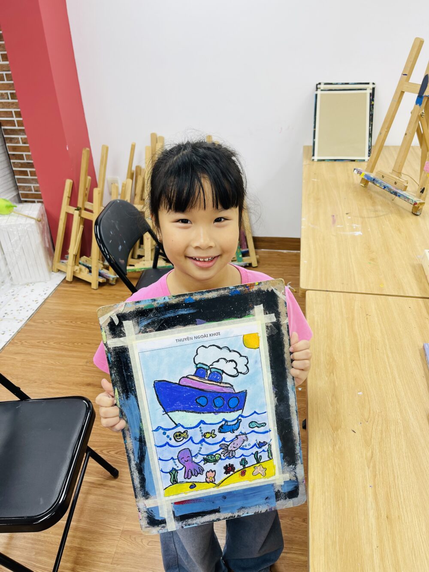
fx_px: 413
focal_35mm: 25
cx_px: 214
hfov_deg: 54.9
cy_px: 286
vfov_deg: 69.4
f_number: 1.6
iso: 40
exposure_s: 1/100
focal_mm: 5.1
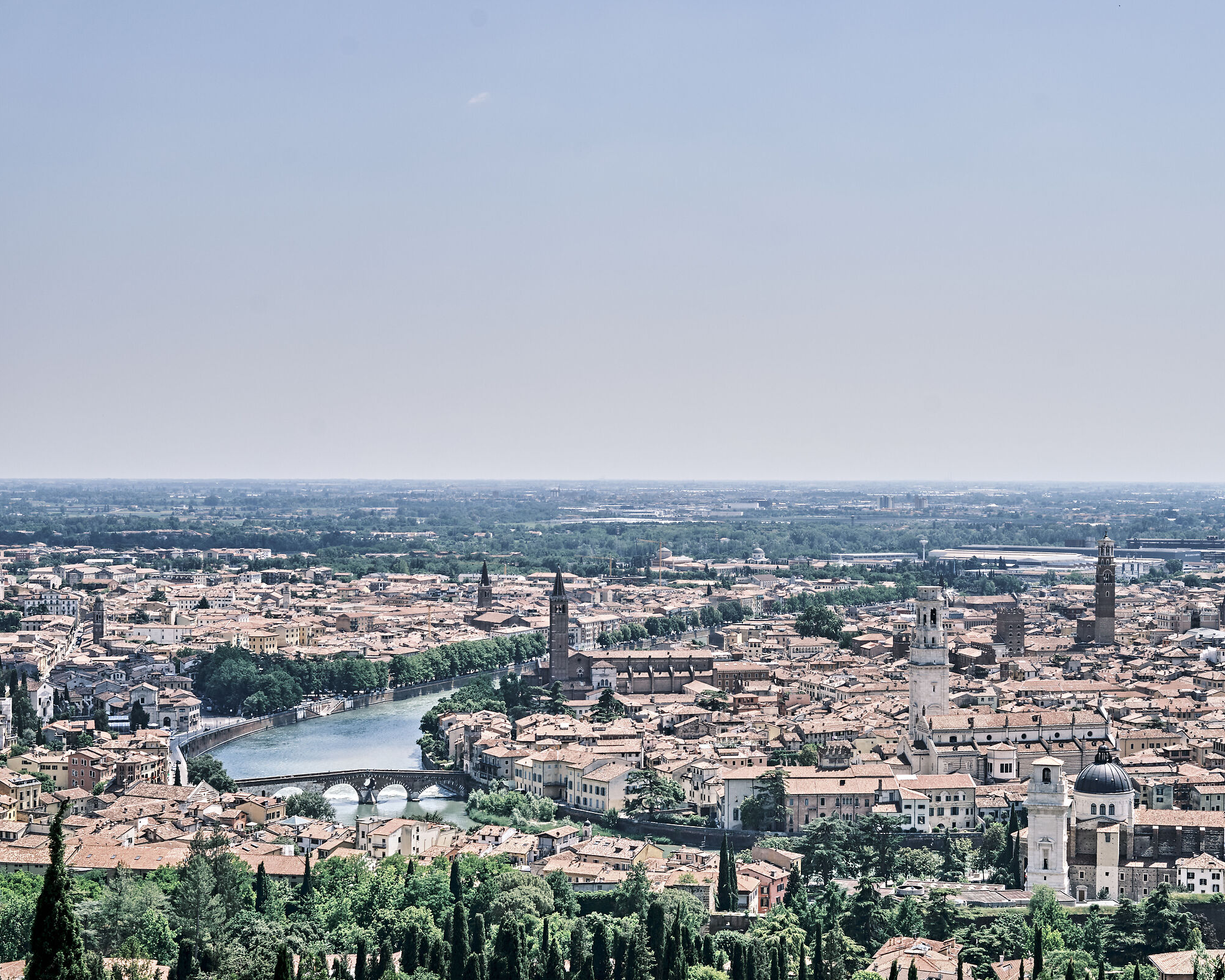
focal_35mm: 60
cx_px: 722
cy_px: 492
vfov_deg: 25.4
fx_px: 2175
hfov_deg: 31.4
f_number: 14
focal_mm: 35
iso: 250
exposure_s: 1/200
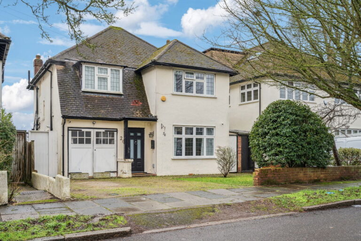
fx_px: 351
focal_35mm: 35
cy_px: 120
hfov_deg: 54.4
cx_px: 180
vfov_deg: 37.9
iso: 320
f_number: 4.5
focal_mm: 35
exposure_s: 1/100
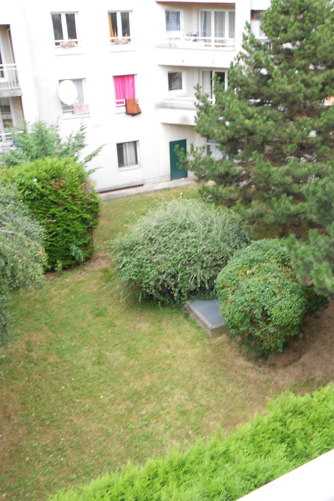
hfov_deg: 35.6
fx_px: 515
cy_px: 247
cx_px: 223
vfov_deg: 51.9
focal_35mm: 37
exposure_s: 1/60
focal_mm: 4.6
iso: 80
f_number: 3.2
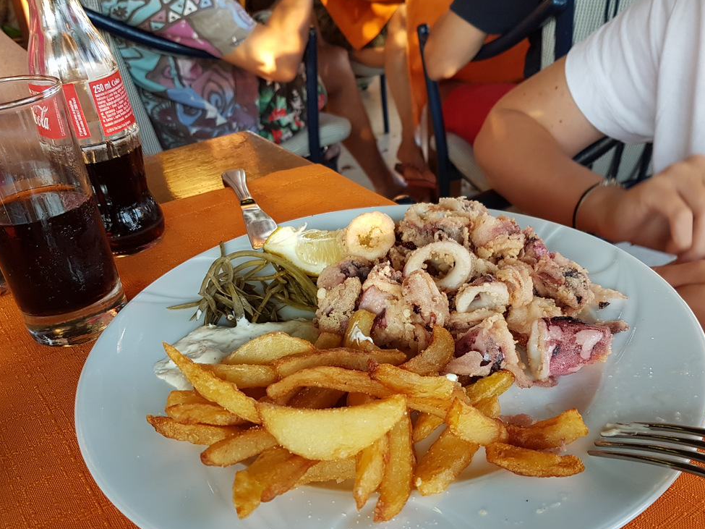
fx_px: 652
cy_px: 307
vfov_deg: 44.0
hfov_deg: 56.6
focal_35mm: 32
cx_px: 405
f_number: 1.7
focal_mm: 4.2
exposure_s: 1/100
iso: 64
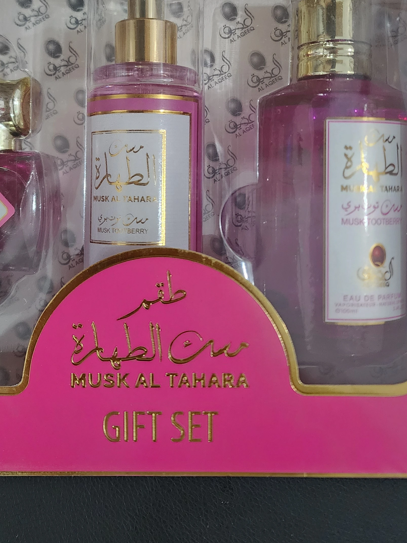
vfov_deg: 42.9
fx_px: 674
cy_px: 159
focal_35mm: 43
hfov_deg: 33.5
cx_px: 167
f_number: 1.8
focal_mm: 6.4
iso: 640
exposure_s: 1/50
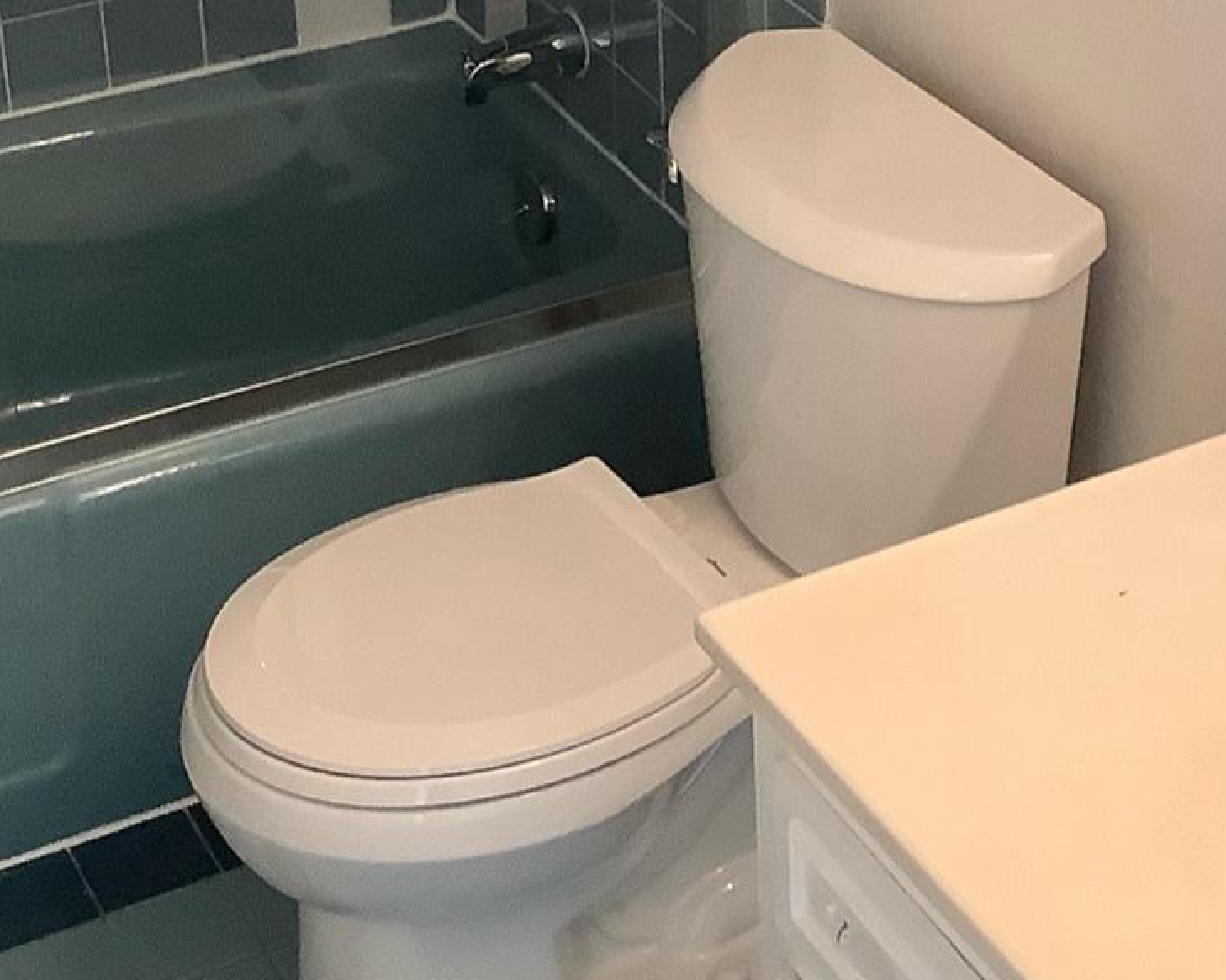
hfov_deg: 22.5
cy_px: 24
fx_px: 3084
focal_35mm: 85
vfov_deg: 17.7
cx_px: 683
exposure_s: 1/60
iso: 160
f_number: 2.4
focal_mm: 3.3
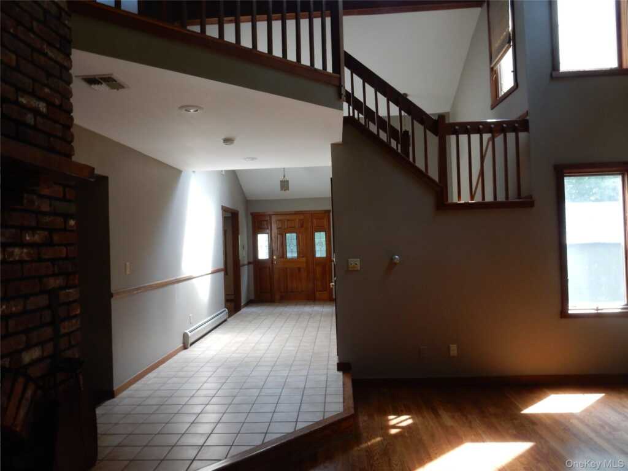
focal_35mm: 25
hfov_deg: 69.4
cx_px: 314
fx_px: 454
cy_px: 236
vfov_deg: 54.9
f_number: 3.7
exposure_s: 1/30
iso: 140
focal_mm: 4.5
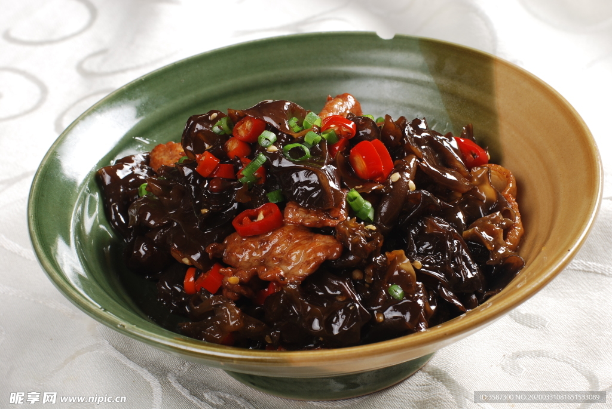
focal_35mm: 75
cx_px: 306
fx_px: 1276
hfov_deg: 27.0
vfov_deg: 18.2
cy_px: 204
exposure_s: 1/125
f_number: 11
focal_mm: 50
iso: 100
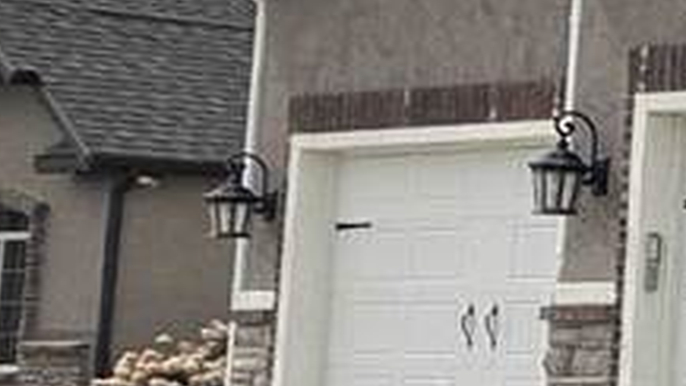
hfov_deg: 12.5
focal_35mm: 90
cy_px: 168
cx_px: 1922
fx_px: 1637
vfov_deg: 13.4
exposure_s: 1/1901
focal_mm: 2.22
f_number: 2.2
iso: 50
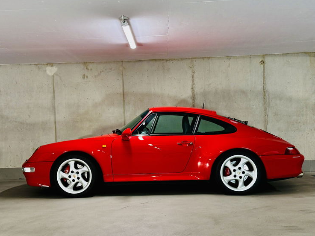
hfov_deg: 69.4
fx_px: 228
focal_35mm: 25
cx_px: 162
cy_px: 114
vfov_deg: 54.9
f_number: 1.78
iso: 160
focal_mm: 6.76
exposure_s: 1/100
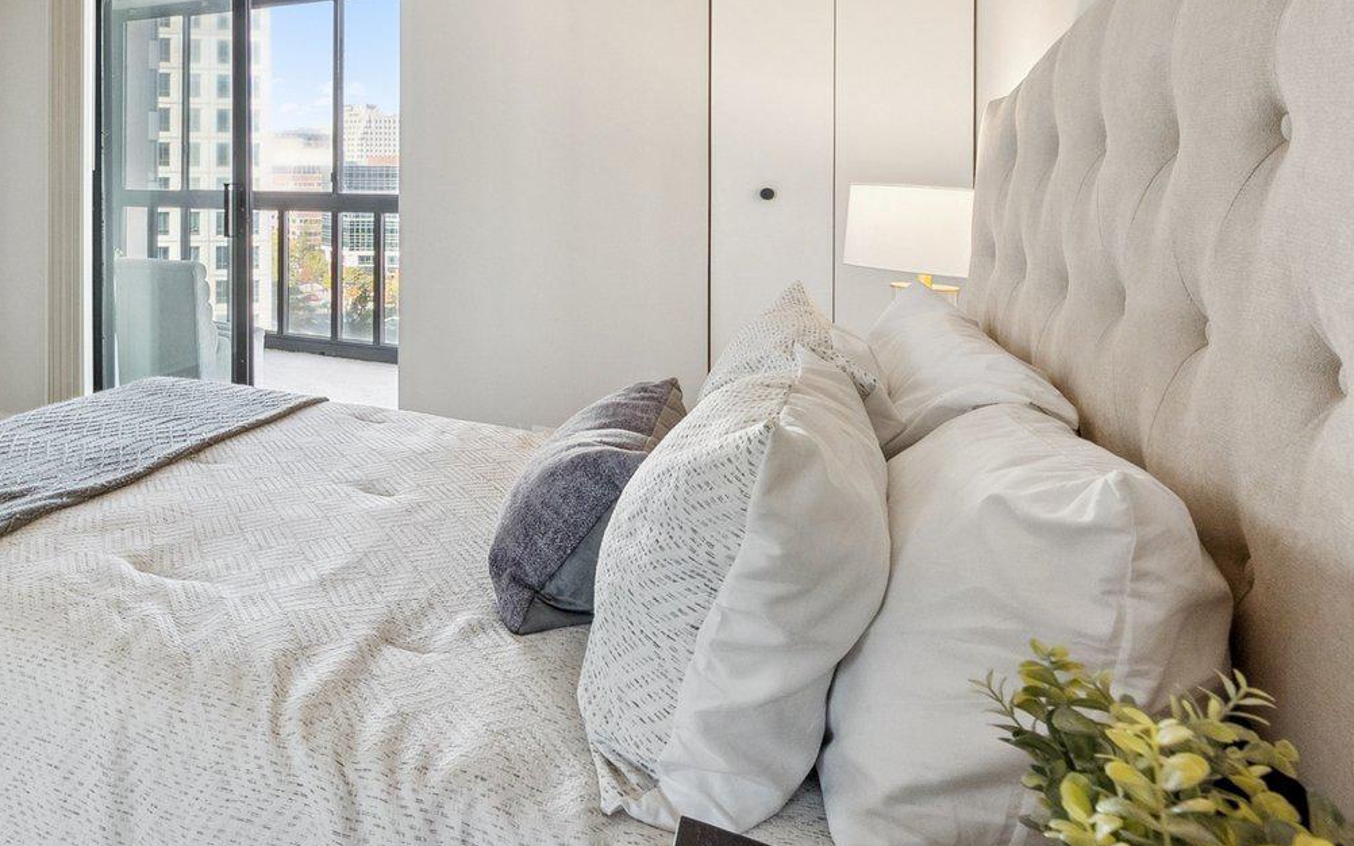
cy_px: 184
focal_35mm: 25
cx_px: 177
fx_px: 922
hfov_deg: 62.8
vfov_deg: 47.0
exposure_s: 1/100
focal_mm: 12
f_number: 7.1
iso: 640
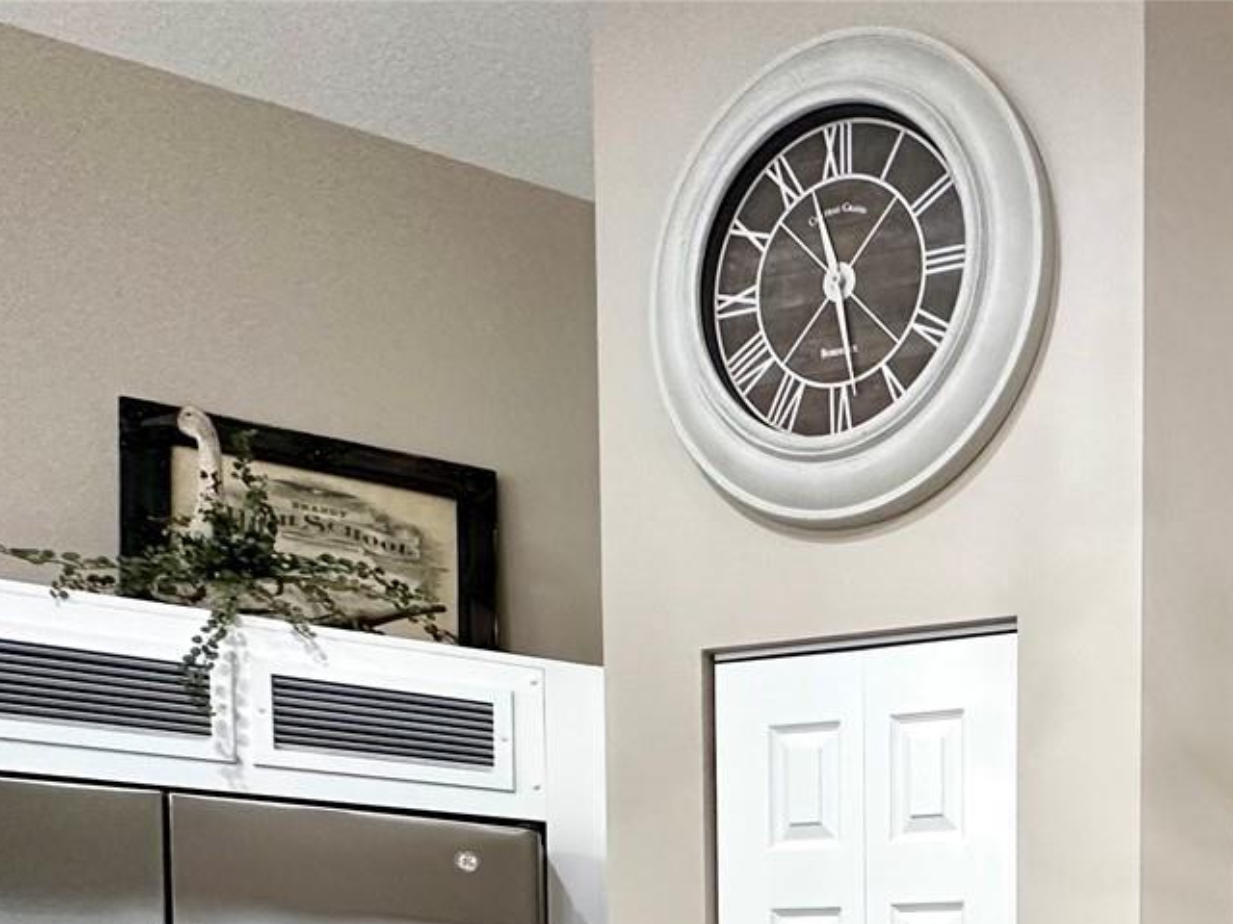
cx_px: 1347
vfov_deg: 32.4
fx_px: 1247
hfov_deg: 42.0
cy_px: 1153
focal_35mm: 35
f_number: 2.2
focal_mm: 2.22
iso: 250
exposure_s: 1/60
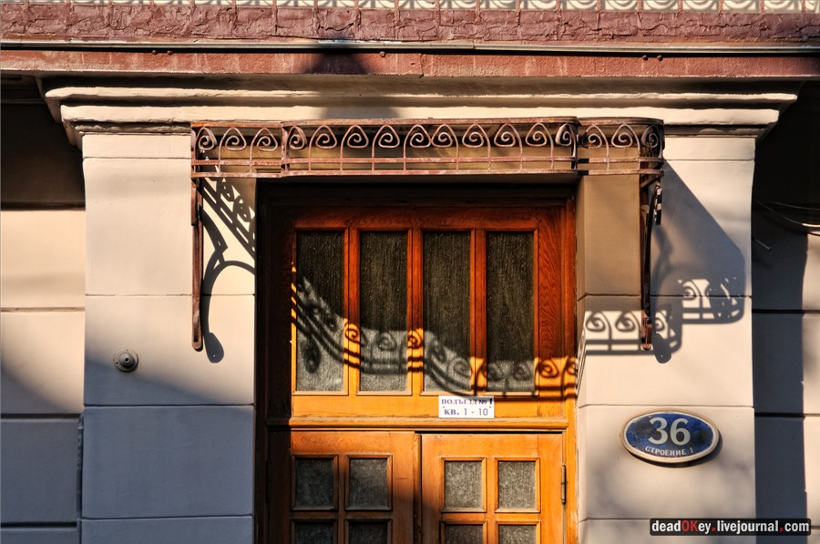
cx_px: 410
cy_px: 272
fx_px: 3411
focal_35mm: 150
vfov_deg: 9.1
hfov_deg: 13.7
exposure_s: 1/320
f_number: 6.3
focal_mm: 100
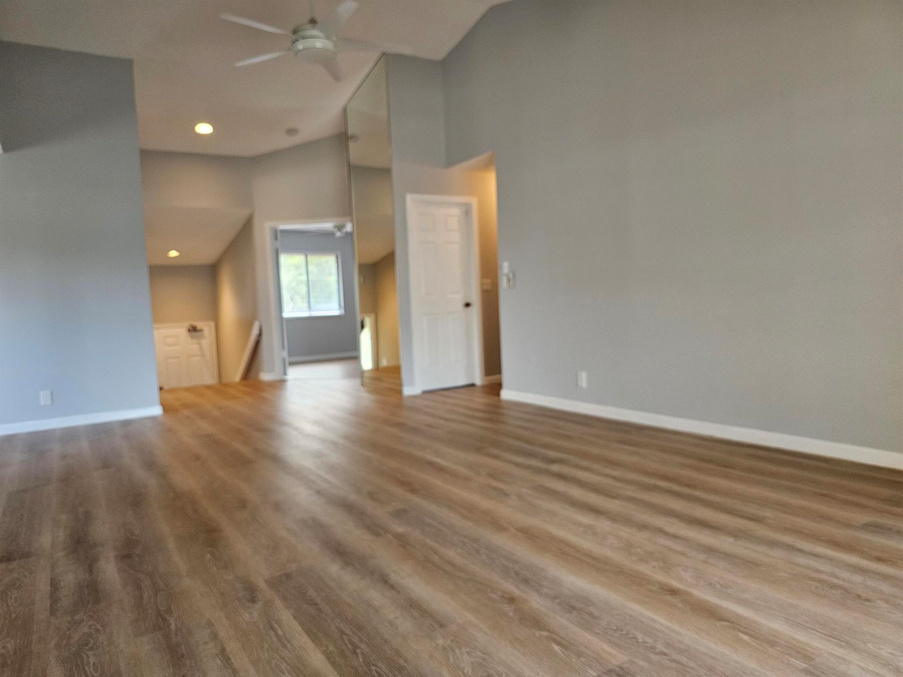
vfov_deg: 58.9
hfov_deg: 73.9
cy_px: 338
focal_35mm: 23
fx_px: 600
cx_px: 452
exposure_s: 1/120
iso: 400
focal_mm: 6.3
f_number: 1.7
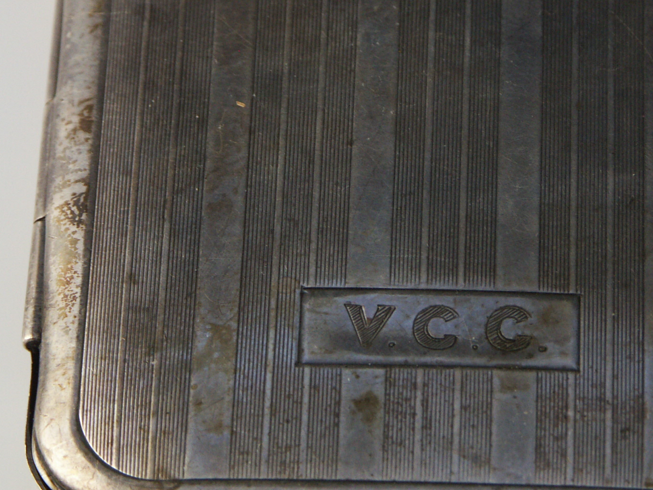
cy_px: 244
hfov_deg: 7.6
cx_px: 453
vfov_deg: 5.7
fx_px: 4886
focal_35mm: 259
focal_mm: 43.65
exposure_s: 1/50
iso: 100
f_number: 6.3
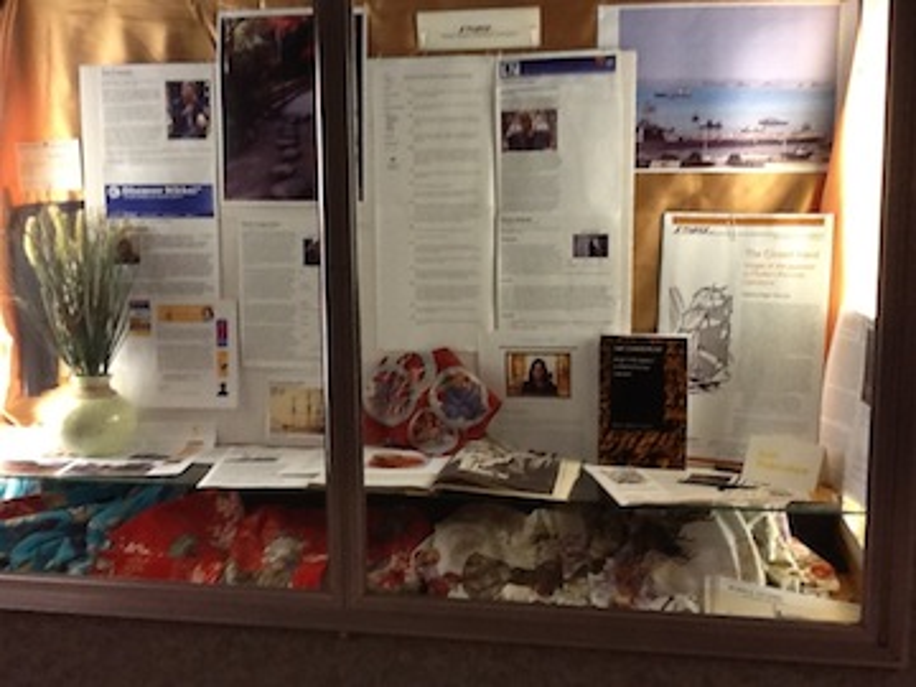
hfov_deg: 56.8
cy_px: 344
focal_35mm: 32
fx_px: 847
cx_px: 458
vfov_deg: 44.2
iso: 125
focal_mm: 2.03
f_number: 2.4
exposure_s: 1/30
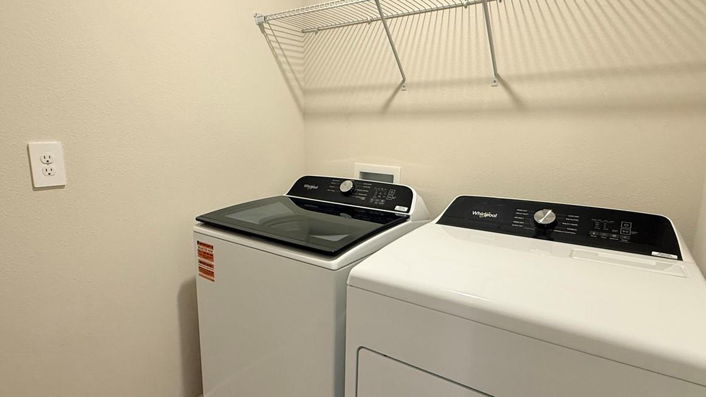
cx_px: 340
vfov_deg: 53.6
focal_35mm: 21
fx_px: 393
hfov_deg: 83.8
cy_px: 207
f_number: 2.2
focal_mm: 2.22
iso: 250
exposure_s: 1/60
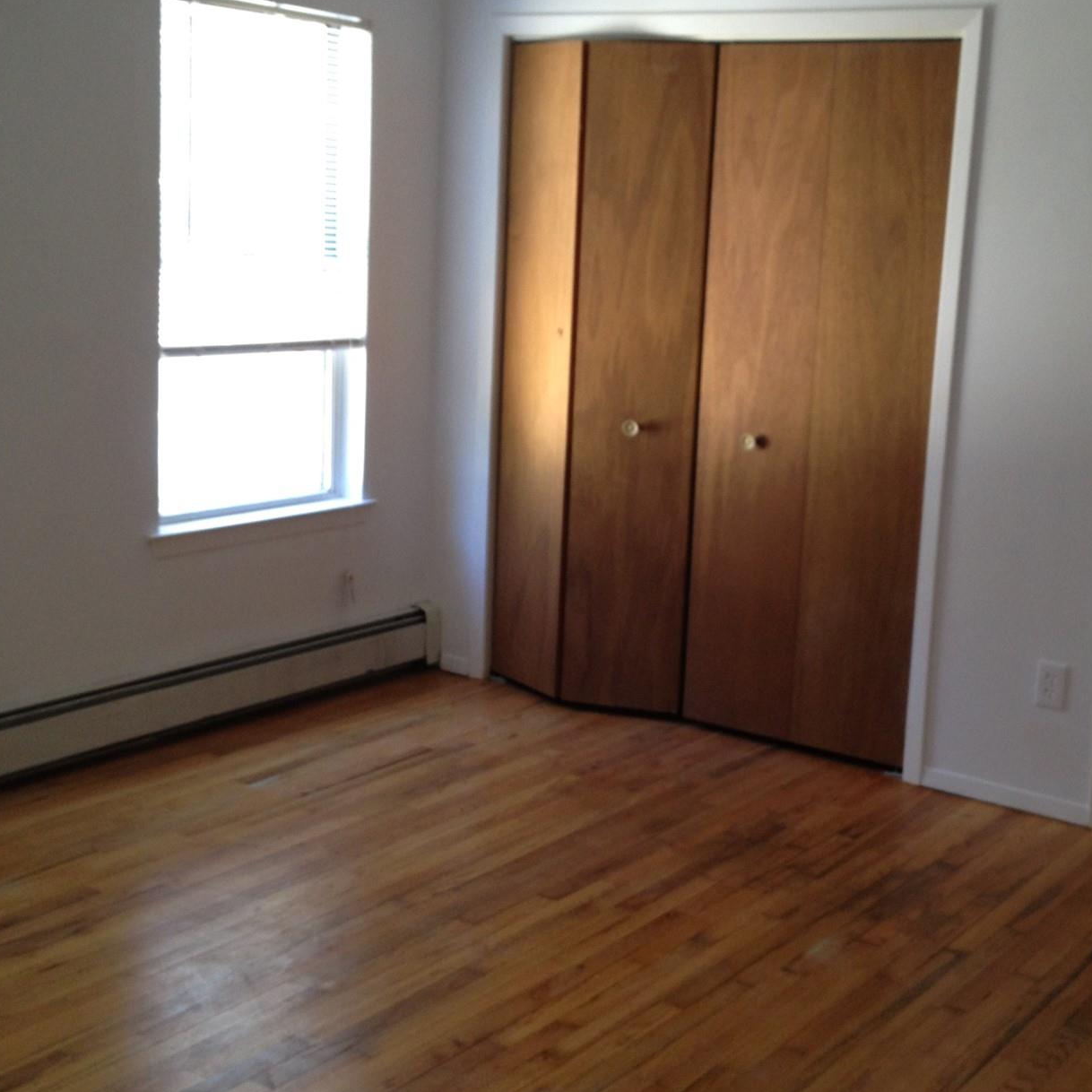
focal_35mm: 52
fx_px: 1856
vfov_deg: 32.8
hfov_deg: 32.6
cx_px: 680
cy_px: 528
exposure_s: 1/20
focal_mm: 4.28
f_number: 2.4
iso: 80
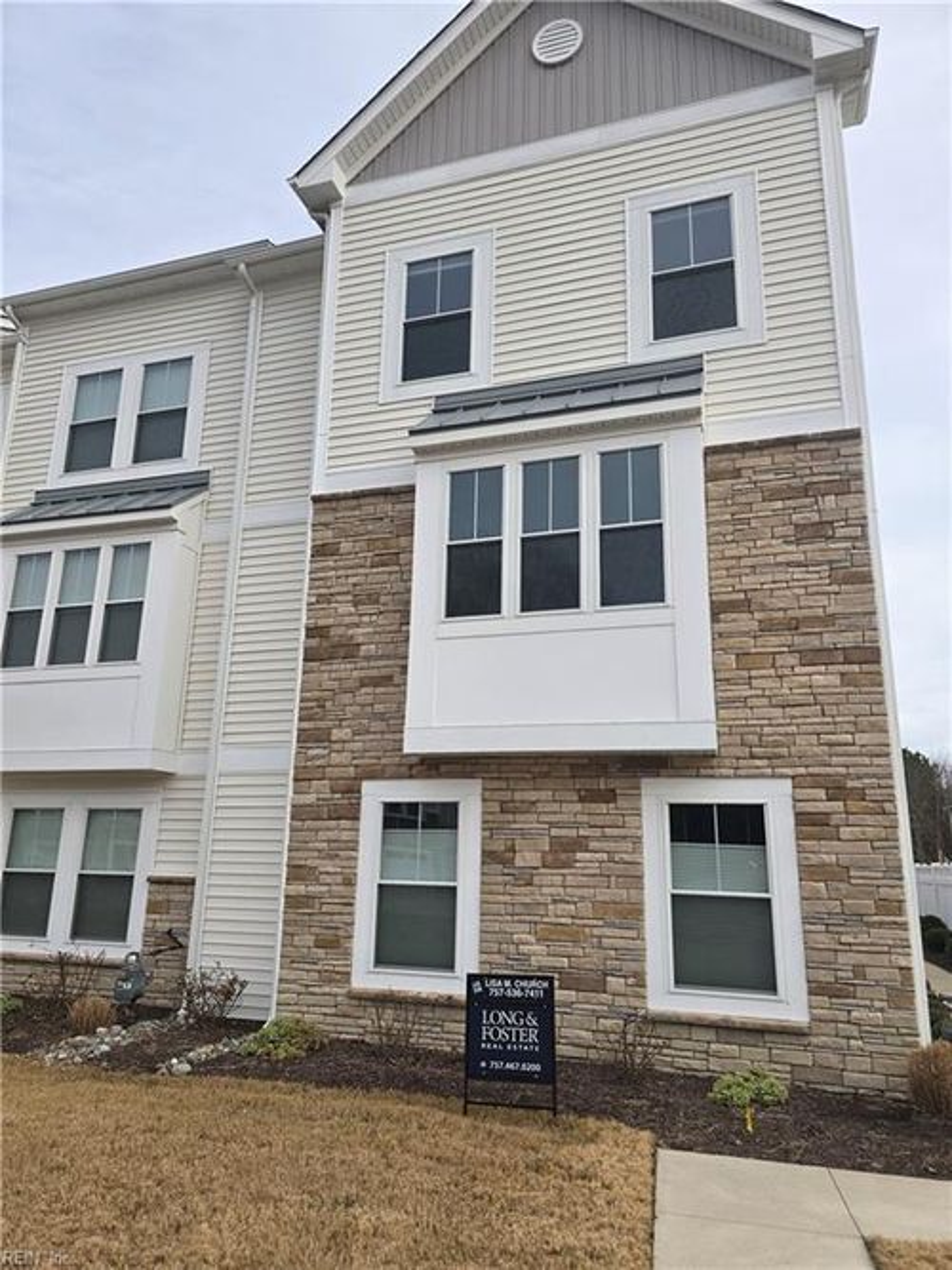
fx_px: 844
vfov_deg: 73.9
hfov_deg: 58.9
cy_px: 635
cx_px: 476
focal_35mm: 23
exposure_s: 1/526
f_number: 1.7
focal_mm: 6.3
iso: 12
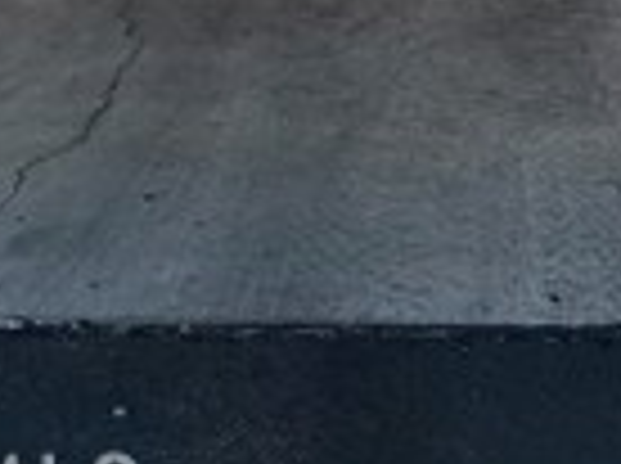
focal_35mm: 65
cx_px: 432
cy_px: -523
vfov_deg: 16.1
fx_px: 1164
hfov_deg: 29.6
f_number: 2.2
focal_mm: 2.22
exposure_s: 1/734
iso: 64
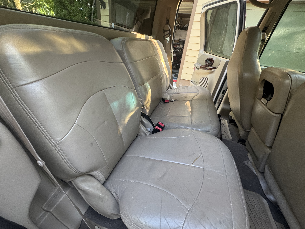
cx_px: 152
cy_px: 114
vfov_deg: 85.7
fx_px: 123
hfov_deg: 102.1
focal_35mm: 14
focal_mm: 2.22
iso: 200
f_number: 2.2
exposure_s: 1/99
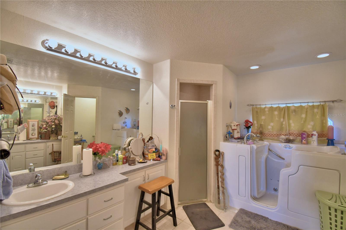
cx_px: 173
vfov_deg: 77.3
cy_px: 115
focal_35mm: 15
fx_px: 144
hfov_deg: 100.4
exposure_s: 1/40
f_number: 4.5
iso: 400
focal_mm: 10
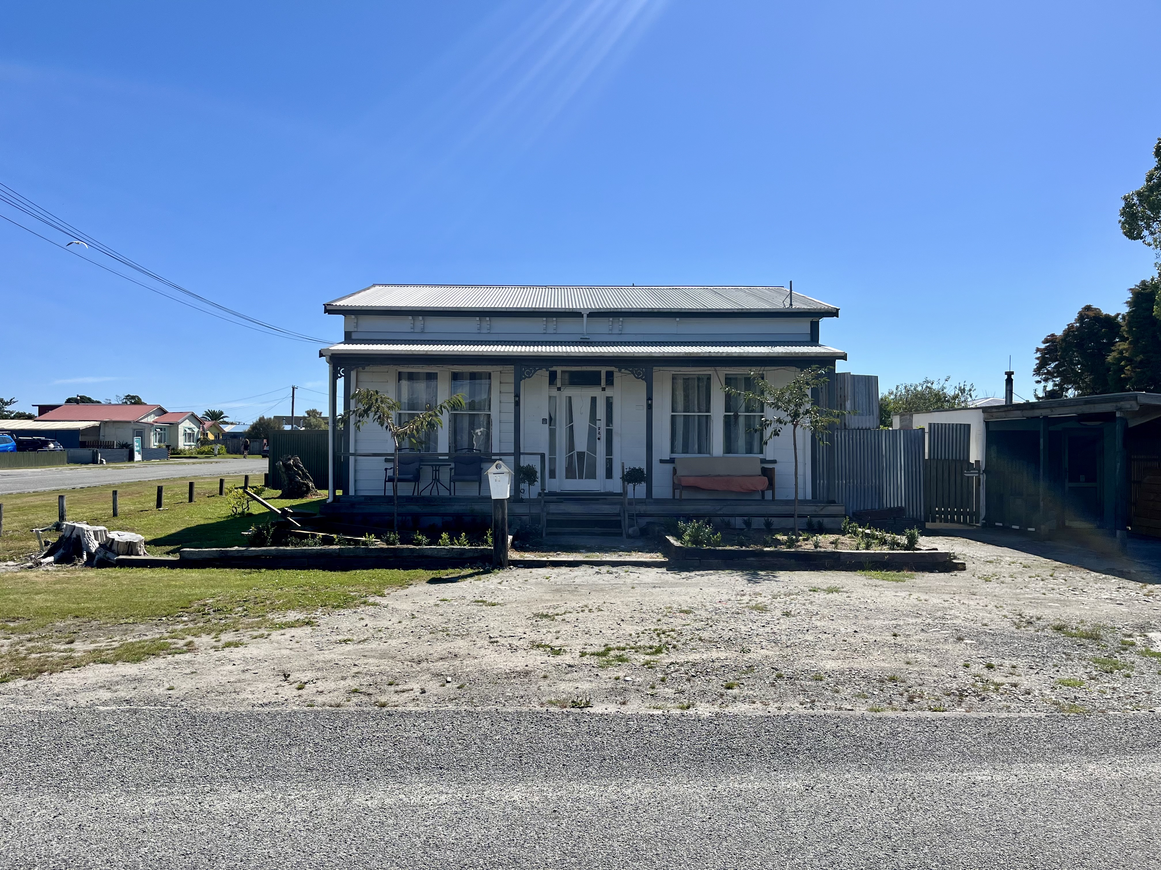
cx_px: 580
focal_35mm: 26
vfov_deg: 53.1
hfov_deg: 67.3
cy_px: 435
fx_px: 872
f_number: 1.6
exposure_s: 1/4854
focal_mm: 5.1
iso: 50
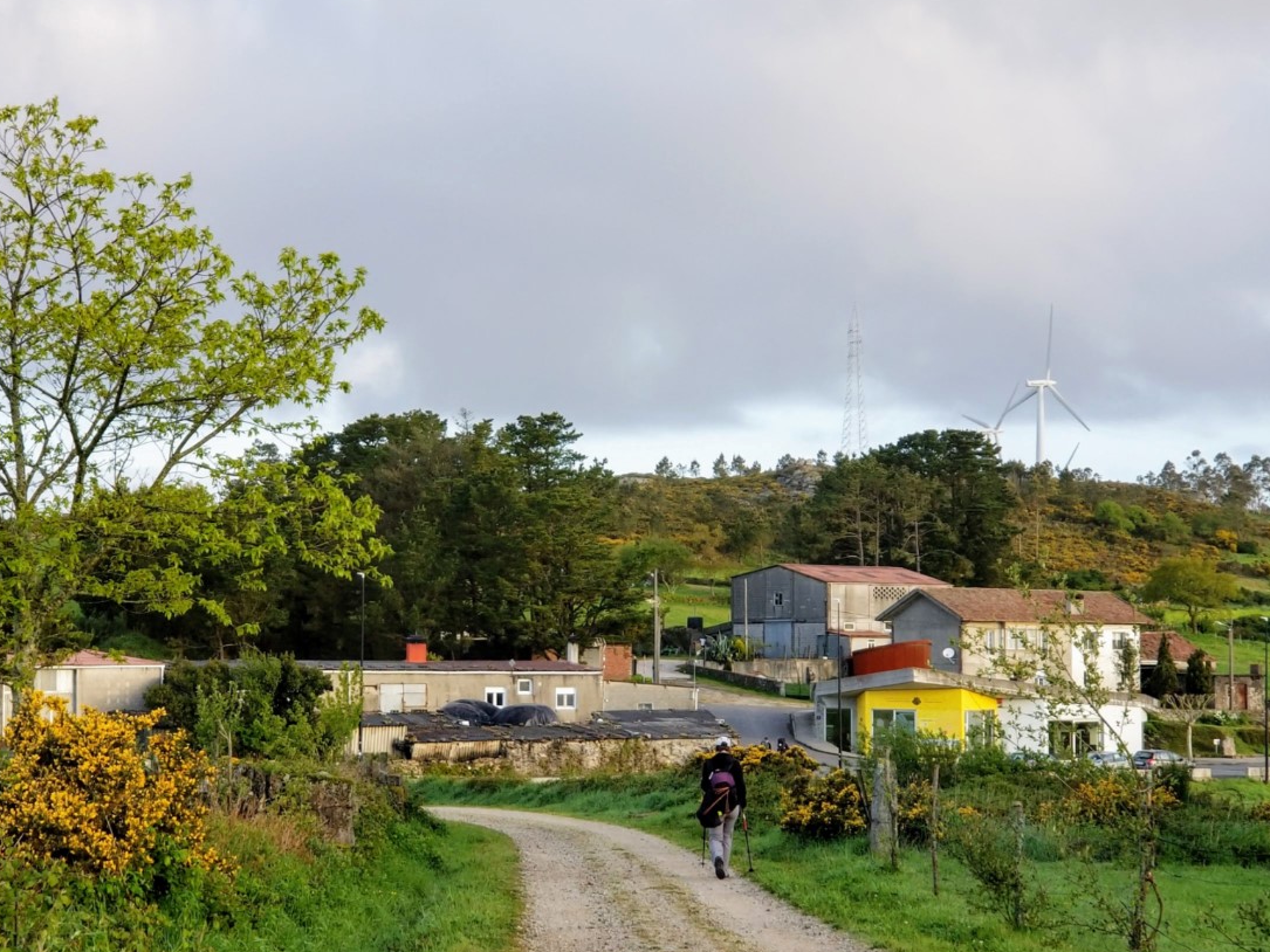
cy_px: 511
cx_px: 528
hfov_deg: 28.1
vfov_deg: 21.3
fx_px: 2532
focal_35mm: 69
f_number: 2.4
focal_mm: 6
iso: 25
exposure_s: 1/123
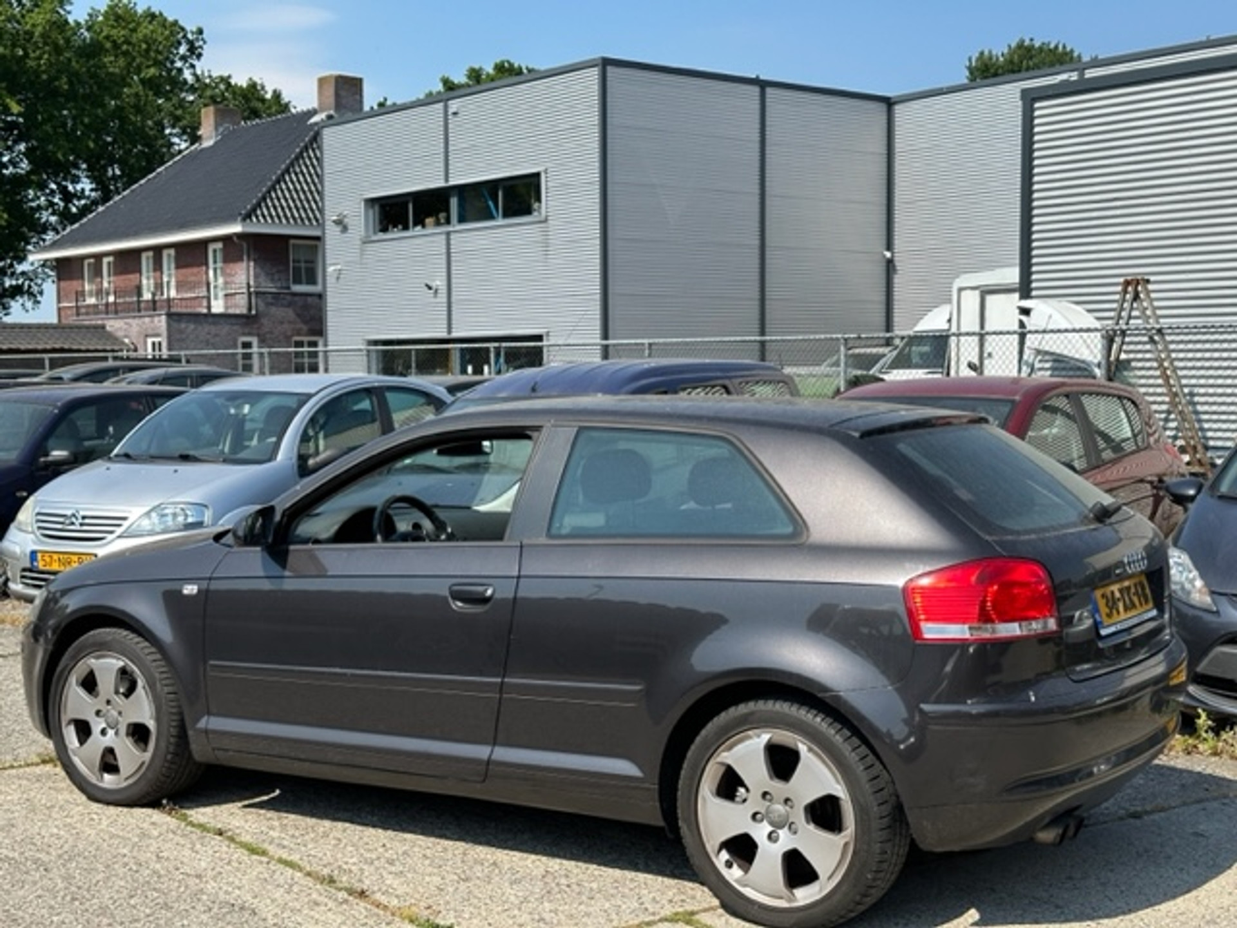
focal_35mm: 48
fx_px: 1715
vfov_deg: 30.3
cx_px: 618
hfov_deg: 39.7
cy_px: 464
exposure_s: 1/3155
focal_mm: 6.86
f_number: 1.78
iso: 64
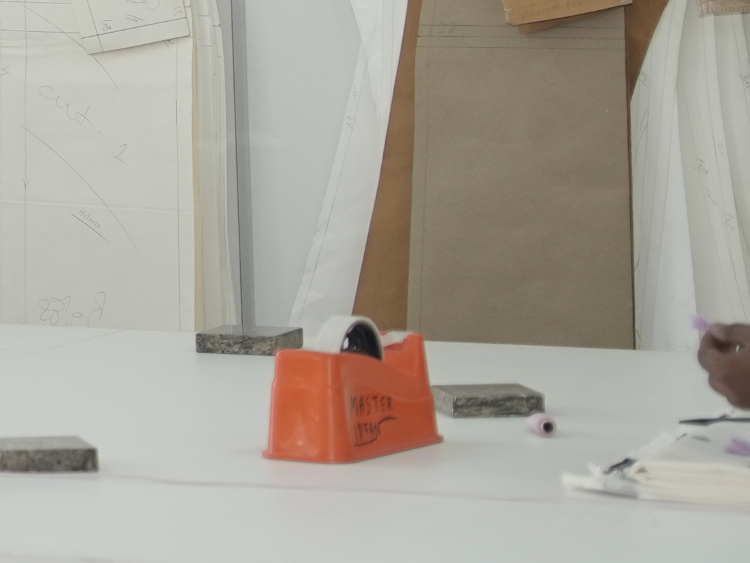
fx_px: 4638
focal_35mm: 214
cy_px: -320
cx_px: -937
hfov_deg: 8.6
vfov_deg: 6.8
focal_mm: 35
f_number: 2.8
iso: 200
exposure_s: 1/160
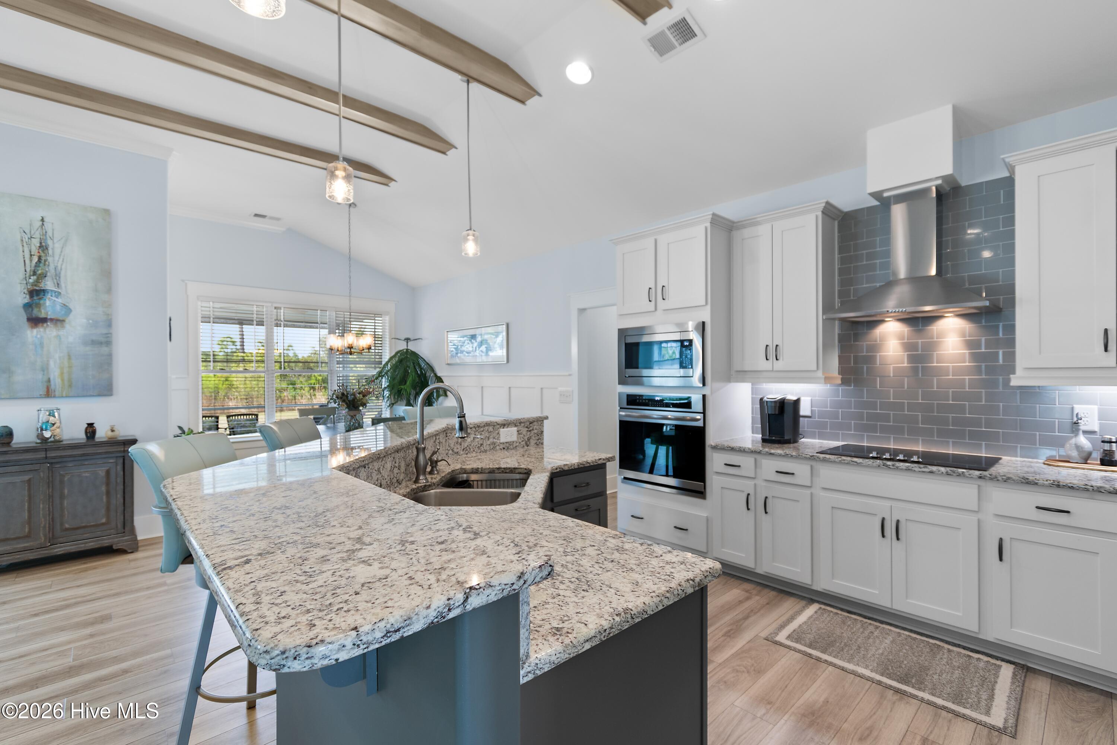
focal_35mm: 15
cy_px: 372
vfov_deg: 77.3
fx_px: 465
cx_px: 558
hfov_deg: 100.4
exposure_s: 1/8
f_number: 4.5
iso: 100
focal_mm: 10
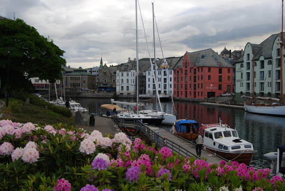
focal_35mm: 36
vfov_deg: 37.0
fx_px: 285
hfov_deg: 53.1
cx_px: 142
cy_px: 96
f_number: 9
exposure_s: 1/100
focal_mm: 24
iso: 200
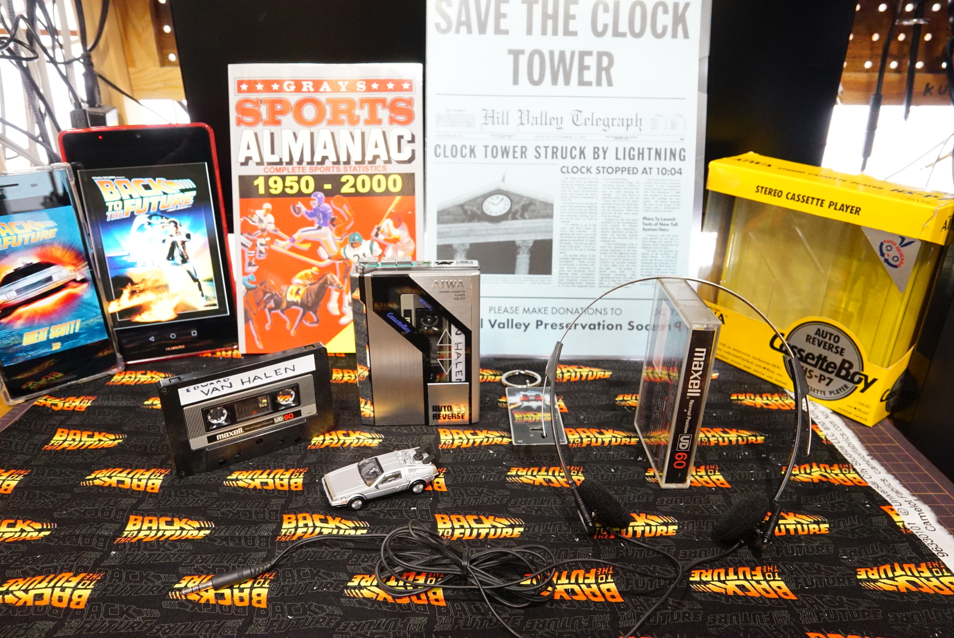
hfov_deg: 73.7
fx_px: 636
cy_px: 319
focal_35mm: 24
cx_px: 477
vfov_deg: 53.2
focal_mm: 24
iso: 6400
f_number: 9
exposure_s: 1/30
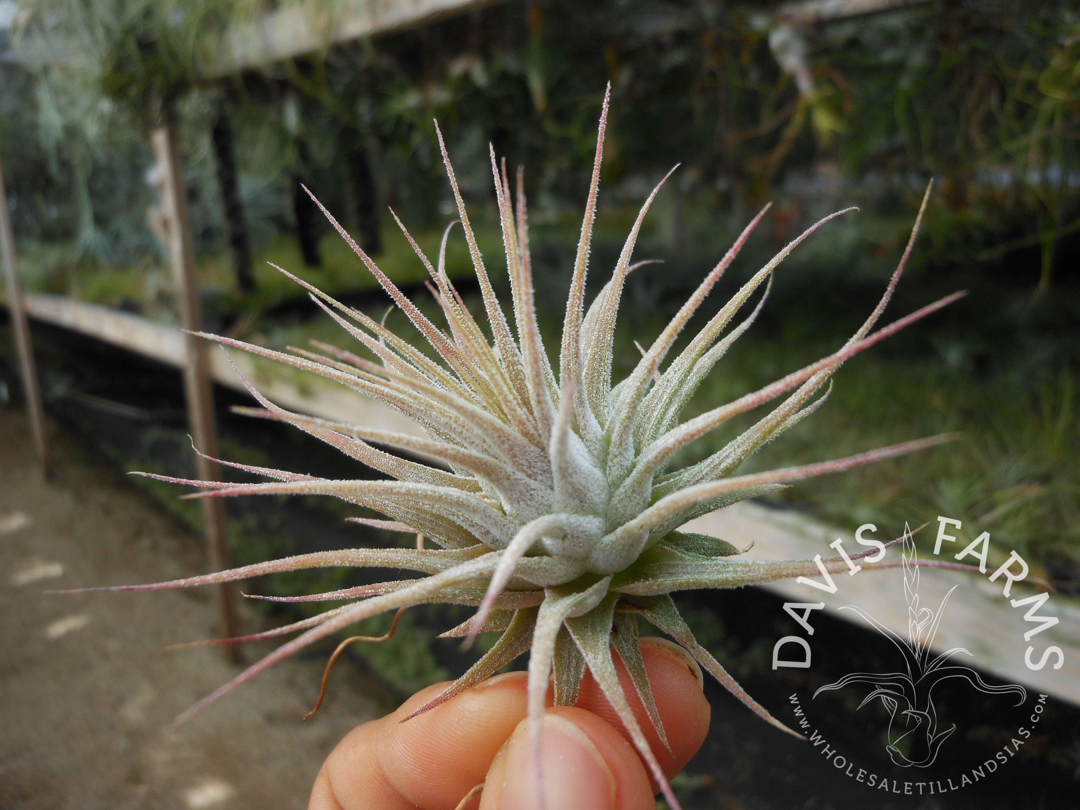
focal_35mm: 28
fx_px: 874
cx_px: 540
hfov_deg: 63.4
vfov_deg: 49.7
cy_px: 405
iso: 80
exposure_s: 1/320
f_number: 3.7
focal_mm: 5
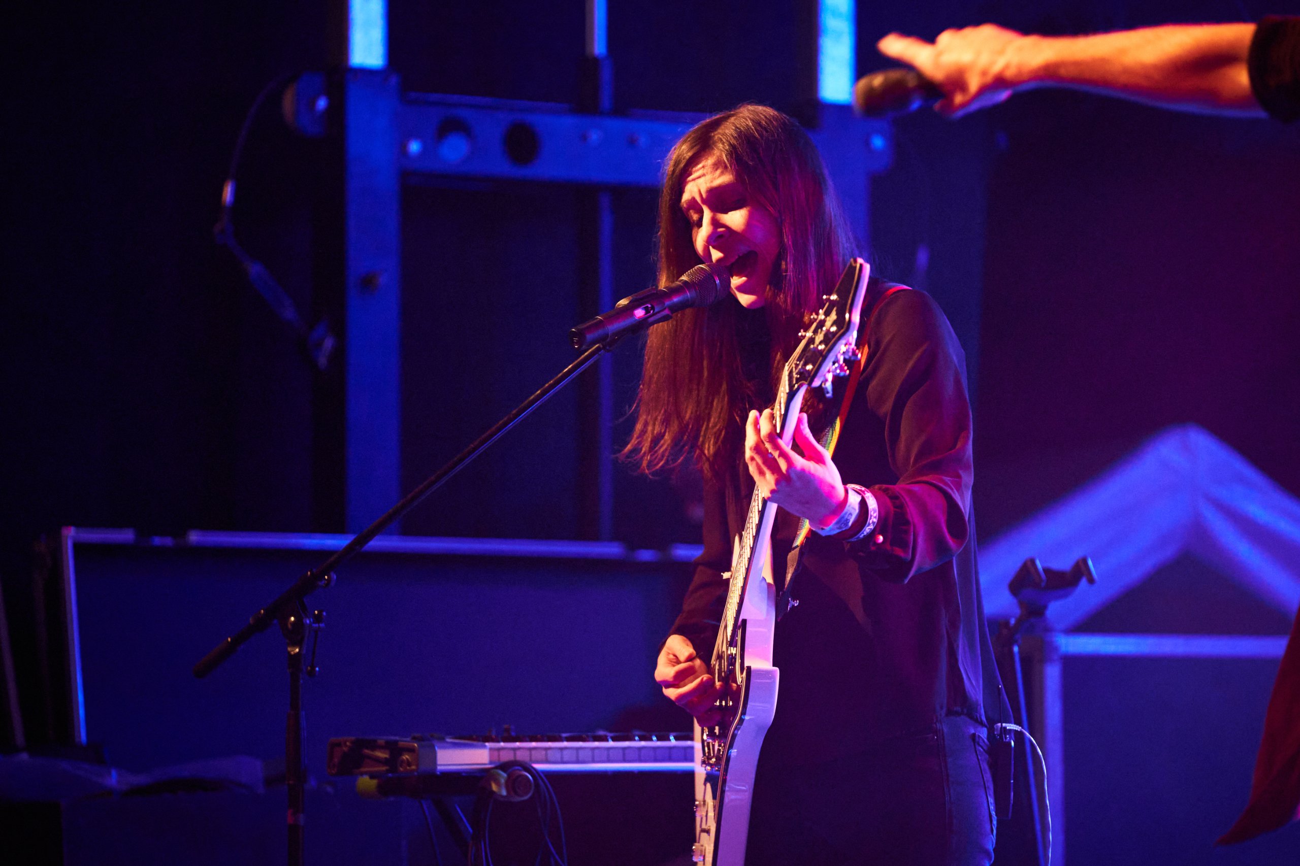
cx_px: 650
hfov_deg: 10.9
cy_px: 433
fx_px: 6824
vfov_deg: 7.3
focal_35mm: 189
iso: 12800
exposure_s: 1/200
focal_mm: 189
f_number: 2.8
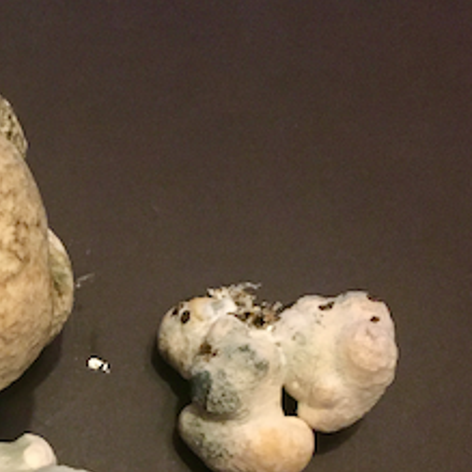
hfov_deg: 21.6
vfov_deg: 22.6
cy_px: 397
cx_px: -73
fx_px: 1157
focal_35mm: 75
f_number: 2.2
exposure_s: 1/17
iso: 250
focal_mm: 4.15
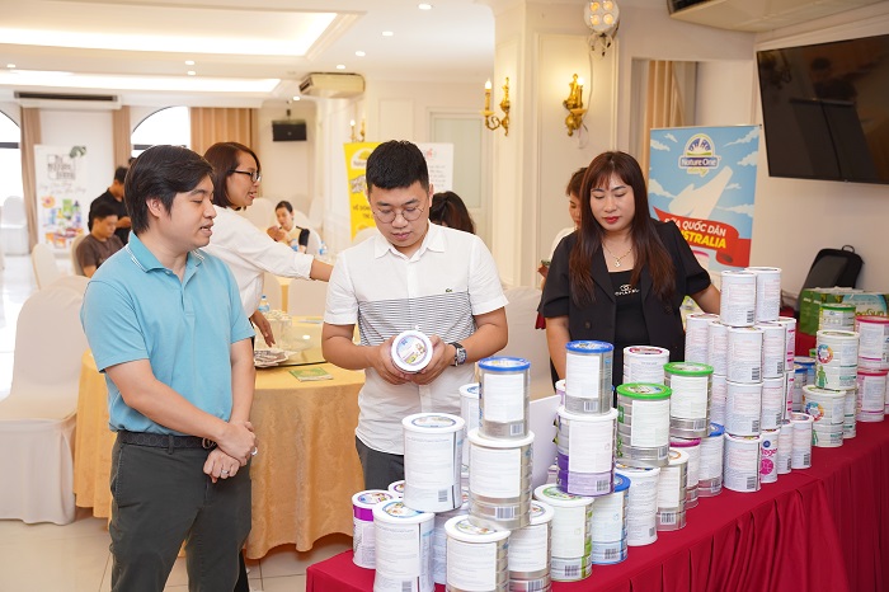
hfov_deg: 49.9
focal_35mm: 39
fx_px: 955
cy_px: 296
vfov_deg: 34.4
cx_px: 444
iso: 1000
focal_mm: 38.7
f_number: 3.5
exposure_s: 1/100
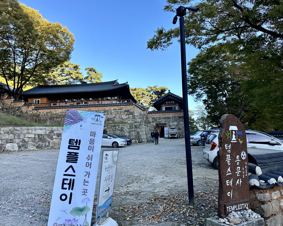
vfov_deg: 54.9
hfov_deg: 66.0
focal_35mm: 26
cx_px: 131
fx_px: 218
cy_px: 110
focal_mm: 6.86
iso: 80
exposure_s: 1/767
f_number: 1.78
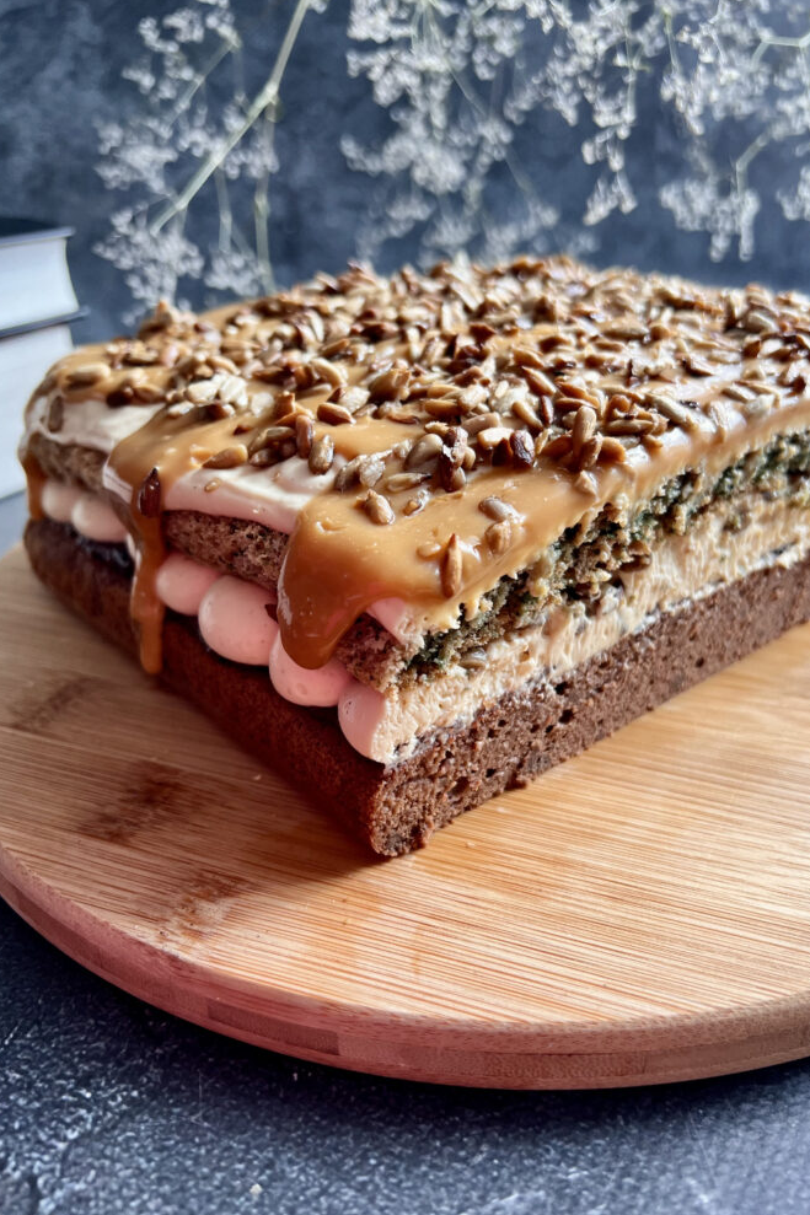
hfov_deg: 46.3
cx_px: 445
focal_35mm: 28
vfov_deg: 65.5
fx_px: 945
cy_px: 614
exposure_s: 1/112
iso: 125
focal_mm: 5.7
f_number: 1.5
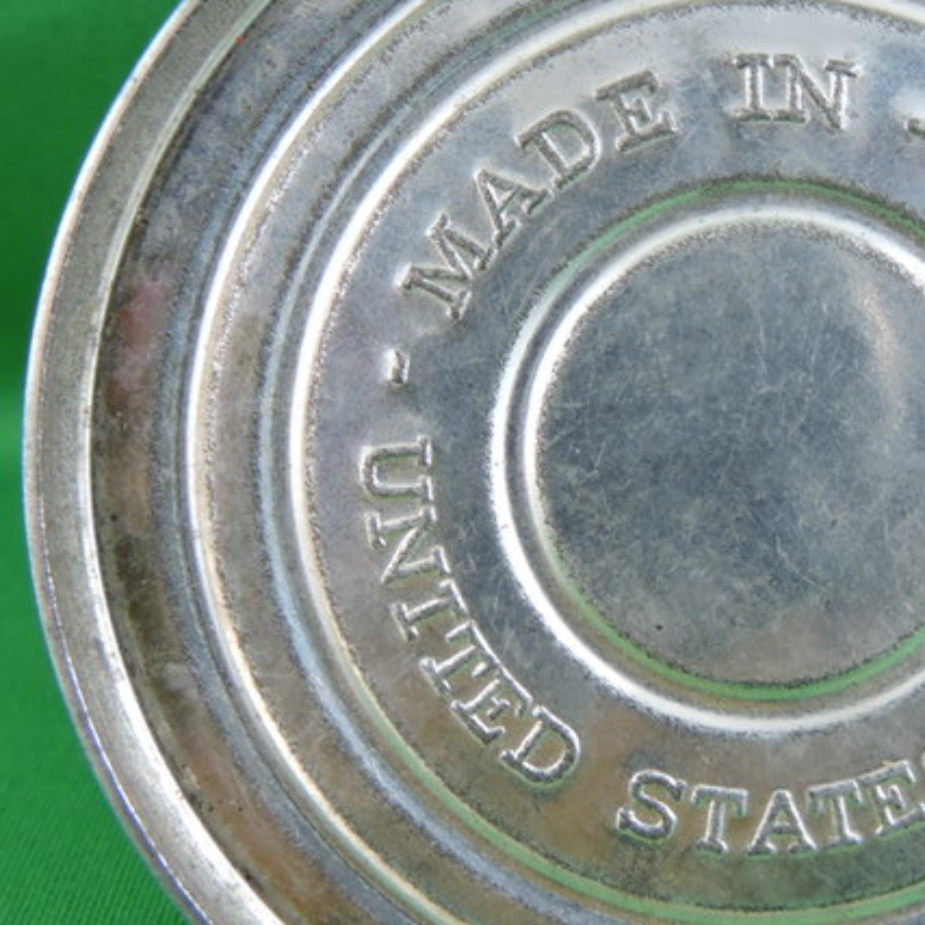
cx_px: 725
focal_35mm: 48
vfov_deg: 35.3
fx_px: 1451
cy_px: 405
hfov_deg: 34.4
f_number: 3.5
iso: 500
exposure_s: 1/125
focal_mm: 5.4
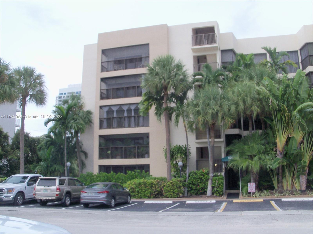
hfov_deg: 52.6
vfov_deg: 40.7
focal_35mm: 35
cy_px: 117
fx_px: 316
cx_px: 156
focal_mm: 6.3
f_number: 3
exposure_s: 1/200
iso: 160
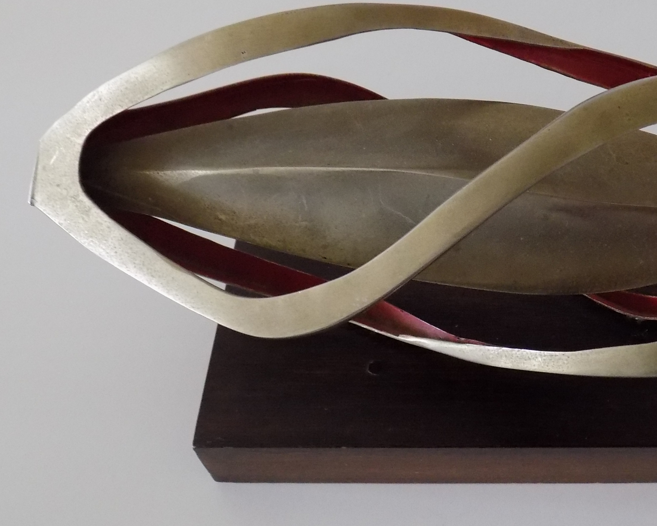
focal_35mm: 45
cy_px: 224
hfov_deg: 40.0
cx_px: 496
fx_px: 875
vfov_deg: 33.4
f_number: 3.3
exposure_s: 1/10
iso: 400
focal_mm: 5.3
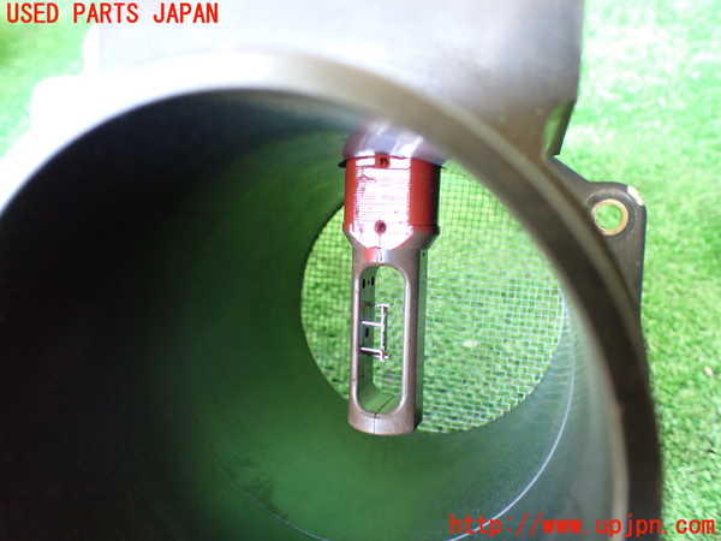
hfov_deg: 60.0
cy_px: 270
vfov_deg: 46.8
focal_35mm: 30
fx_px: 625
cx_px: 360
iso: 1000
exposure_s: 1/30
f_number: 2.3
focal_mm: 5.4
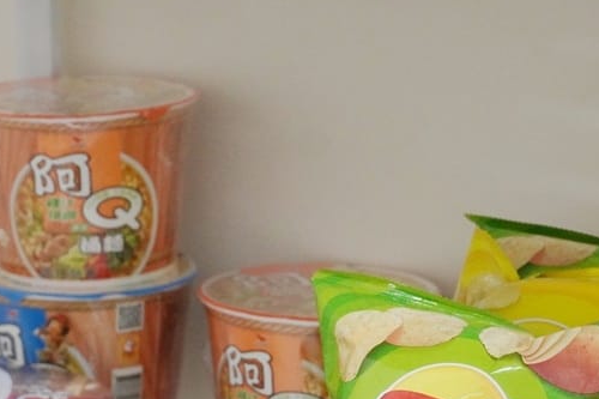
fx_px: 1945
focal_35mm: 117
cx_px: 311
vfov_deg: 11.6
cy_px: 368
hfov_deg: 17.5
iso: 3200
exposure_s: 1/160
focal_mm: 41
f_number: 5.6
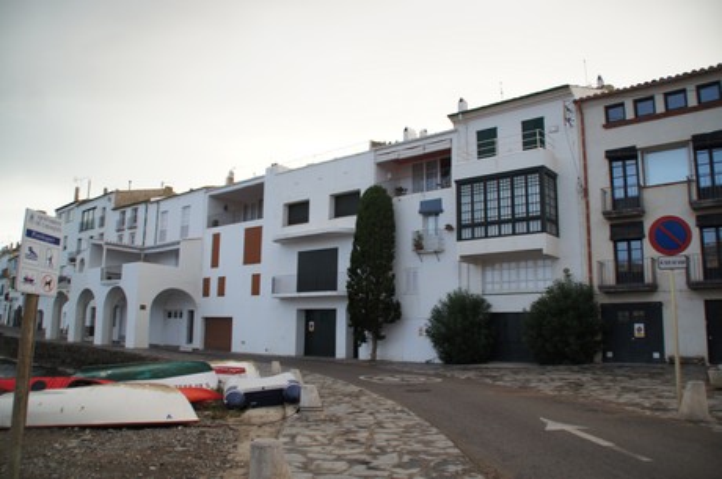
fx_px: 541
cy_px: 240
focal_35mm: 27
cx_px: 361
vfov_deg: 47.8
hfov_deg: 67.5
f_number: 4.5
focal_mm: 18
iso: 100
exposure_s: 1/40
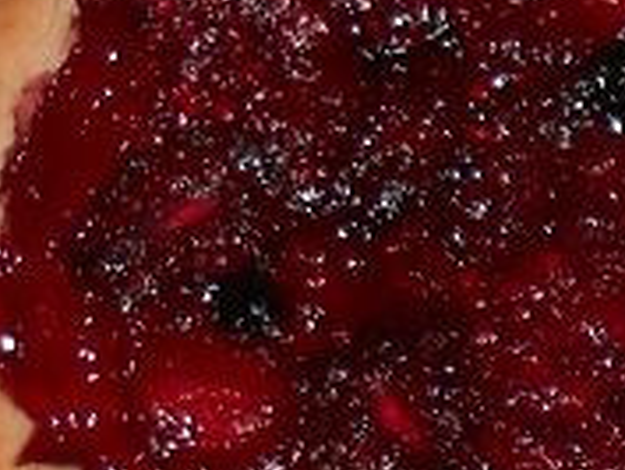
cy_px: 758
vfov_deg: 6.3
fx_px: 4174
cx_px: 1100
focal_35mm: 231
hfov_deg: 8.3
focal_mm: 6.72
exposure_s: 1/30
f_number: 3.1
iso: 80
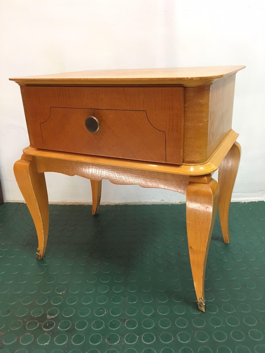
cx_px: 132
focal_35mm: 29
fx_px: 296
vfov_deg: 61.7
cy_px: 176
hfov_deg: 48.2
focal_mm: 4.15
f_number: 2.2
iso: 200
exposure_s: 1/20
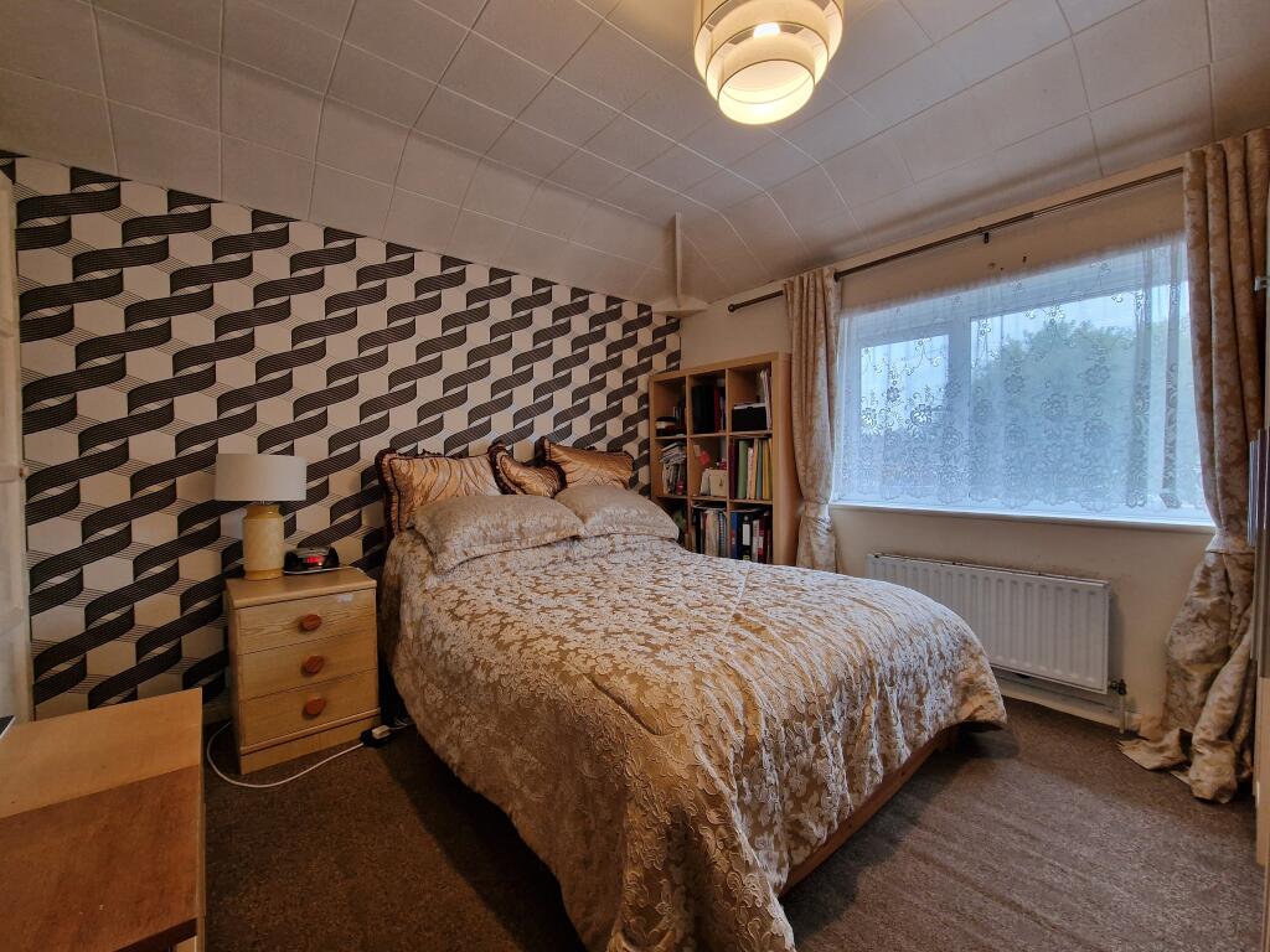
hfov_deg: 106.2
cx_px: 635
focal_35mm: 13
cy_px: 476
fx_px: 477
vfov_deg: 89.9
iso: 200
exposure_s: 1/50
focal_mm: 2.2
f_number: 2.2
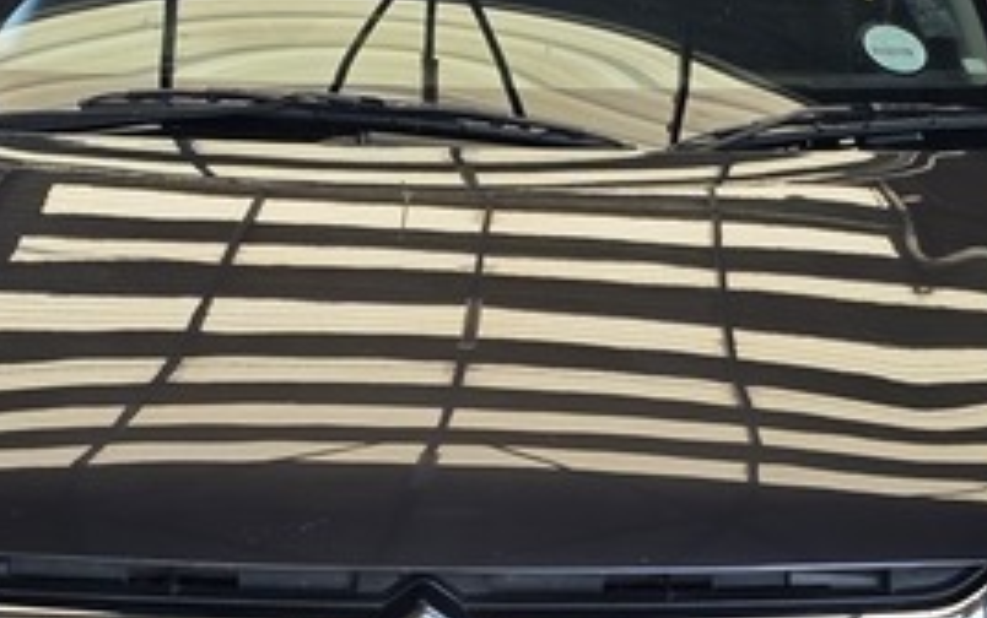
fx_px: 2504
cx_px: 512
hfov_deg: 22.3
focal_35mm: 93
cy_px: 375
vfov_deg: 14.1
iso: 12
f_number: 1.7
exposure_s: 1/127
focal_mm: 6.25
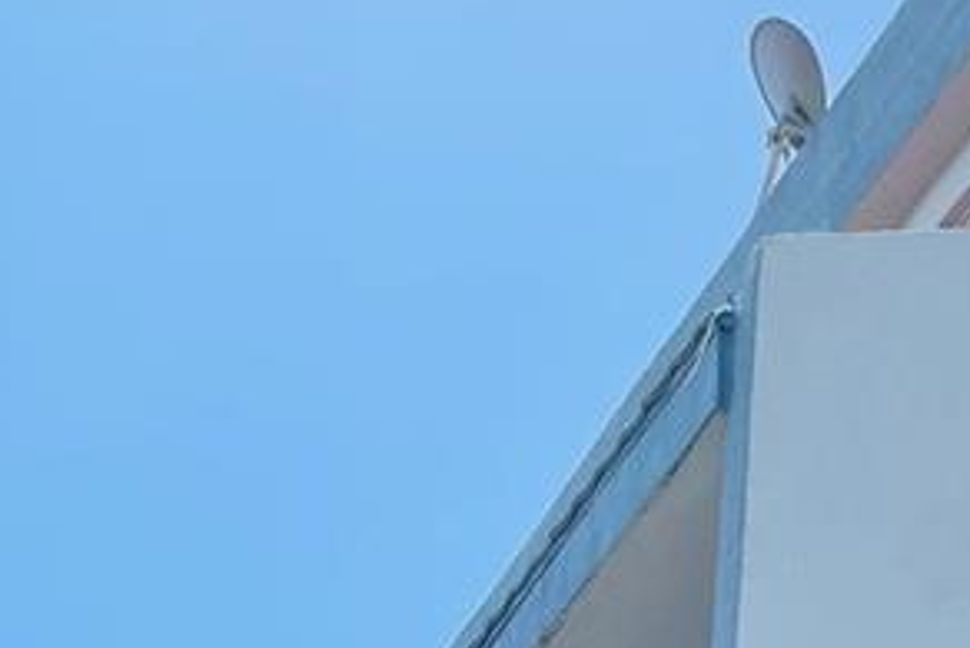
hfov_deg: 17.7
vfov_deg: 10.5
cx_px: 1106
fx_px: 2992
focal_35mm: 111
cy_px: 1588
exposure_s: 1/2564
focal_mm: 4.2
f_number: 1.6
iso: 32
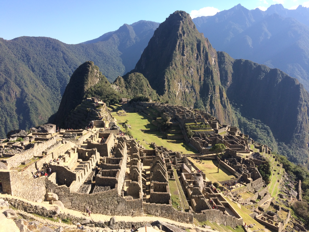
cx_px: 154
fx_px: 259
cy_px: 116
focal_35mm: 29
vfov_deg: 48.2
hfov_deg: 61.7
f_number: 2.2
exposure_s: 1/820
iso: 32
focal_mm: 4.15
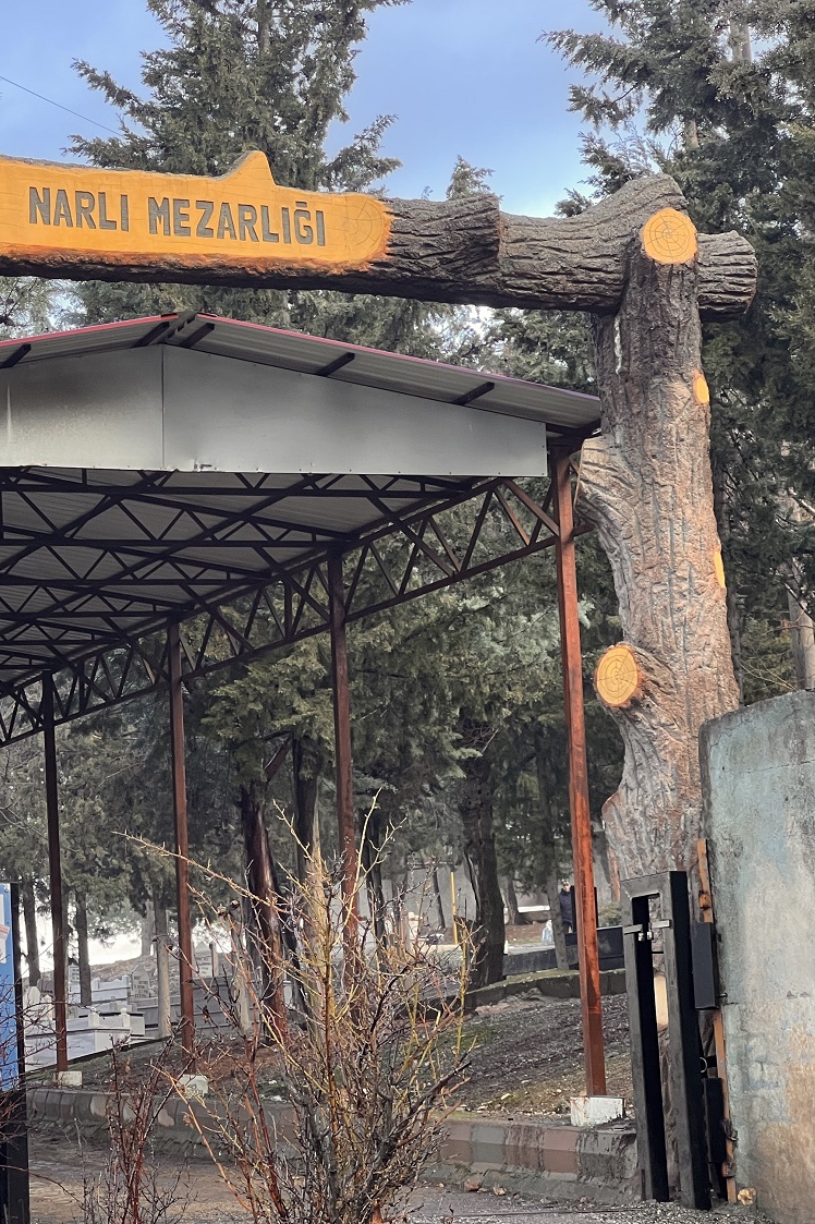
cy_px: 612
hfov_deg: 12.8
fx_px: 3635
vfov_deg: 19.1
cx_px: 238
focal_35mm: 107
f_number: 2.8
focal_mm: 9
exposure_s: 1/99
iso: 125
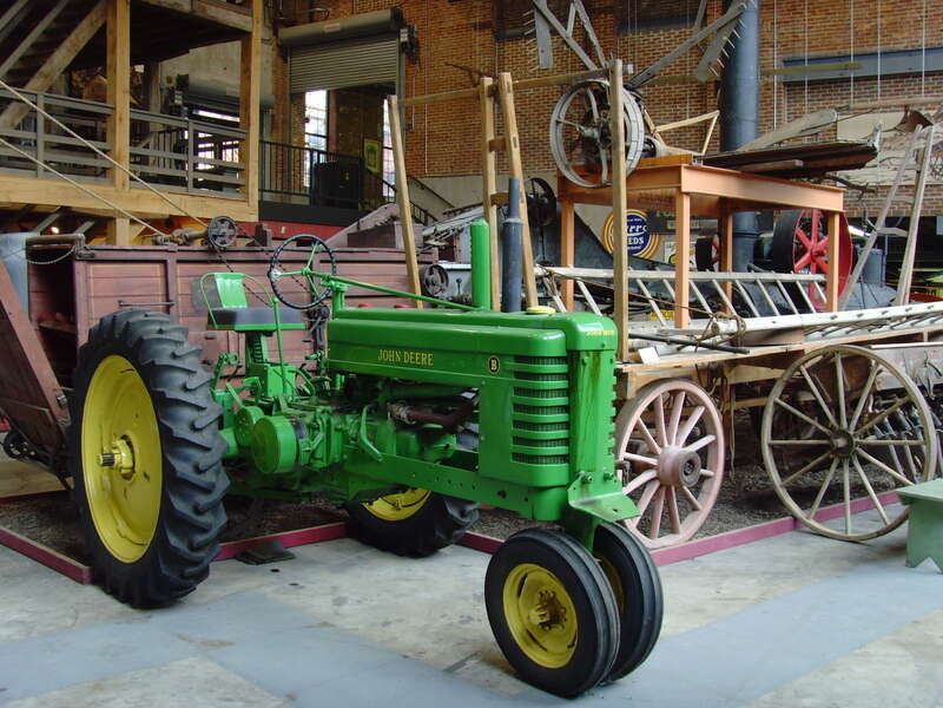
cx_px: 472
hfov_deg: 47.9
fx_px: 1062
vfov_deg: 36.8
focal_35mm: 39
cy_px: 354
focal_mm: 6.6
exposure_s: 1/30
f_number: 3.5
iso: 200
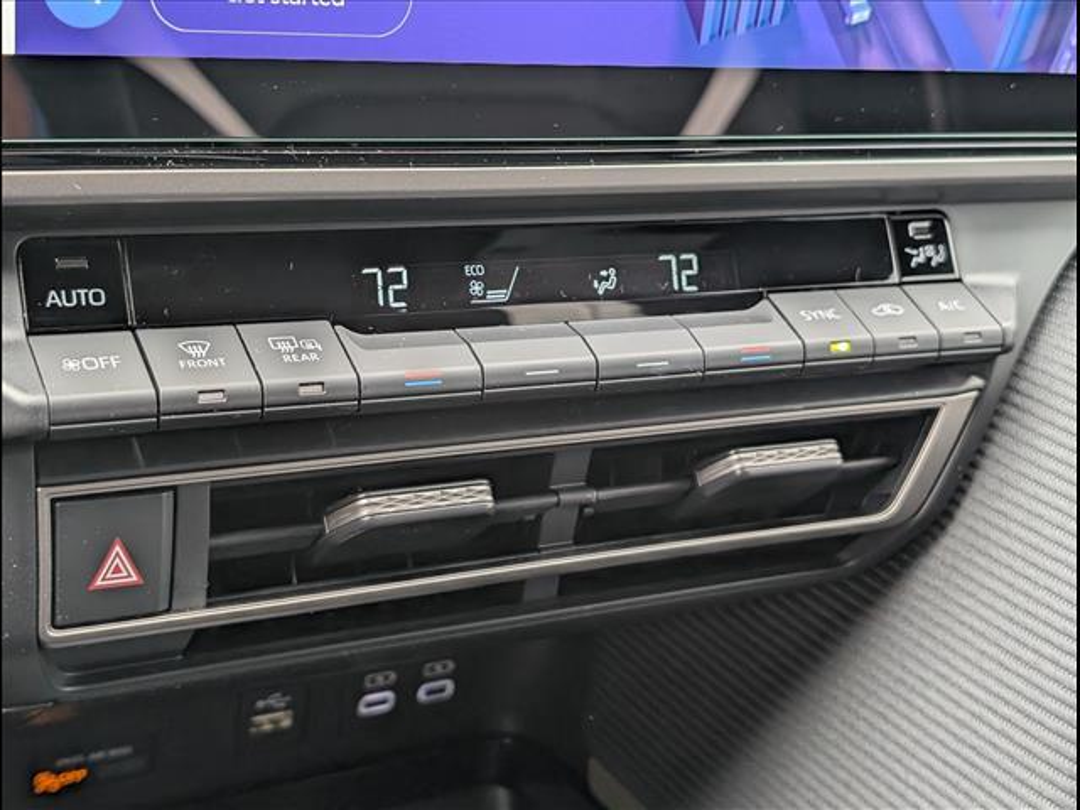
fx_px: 1529
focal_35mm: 49
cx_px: 540
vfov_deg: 29.7
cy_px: 405
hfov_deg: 38.9
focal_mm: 6.9
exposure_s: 1/200
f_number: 1.68
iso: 250
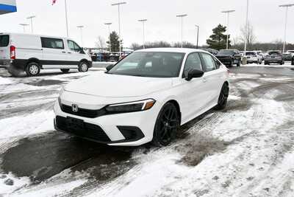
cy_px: 98
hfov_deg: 61.9
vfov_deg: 43.6
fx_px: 245
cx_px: 147
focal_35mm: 30
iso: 180
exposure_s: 1/250
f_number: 8
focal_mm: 20
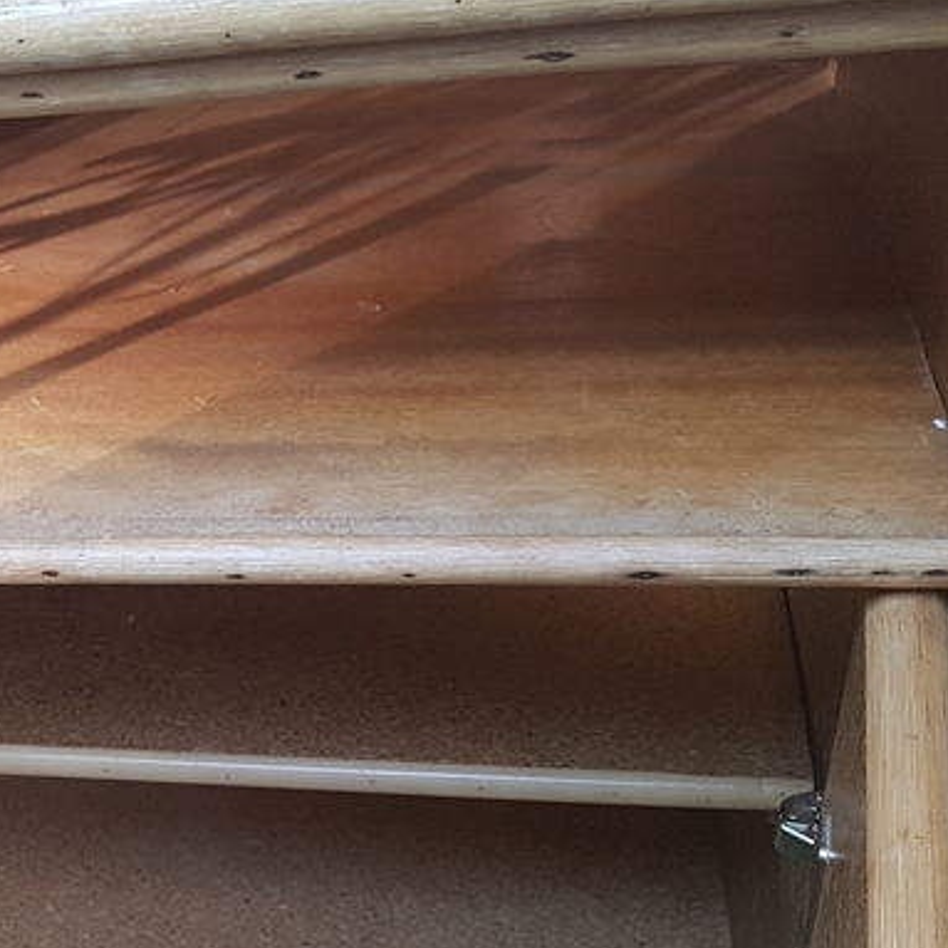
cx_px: -89
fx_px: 1859
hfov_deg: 26.4
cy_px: 668
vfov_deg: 28.3
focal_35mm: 60
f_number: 1.7
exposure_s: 1/50
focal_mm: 4.2
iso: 64
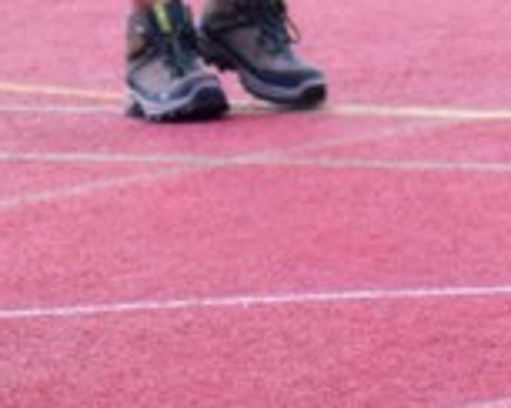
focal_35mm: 661
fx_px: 9984
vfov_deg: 2.3
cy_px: -584
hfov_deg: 2.9
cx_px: 1333
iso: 1600
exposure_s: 1/1000
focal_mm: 70
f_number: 4
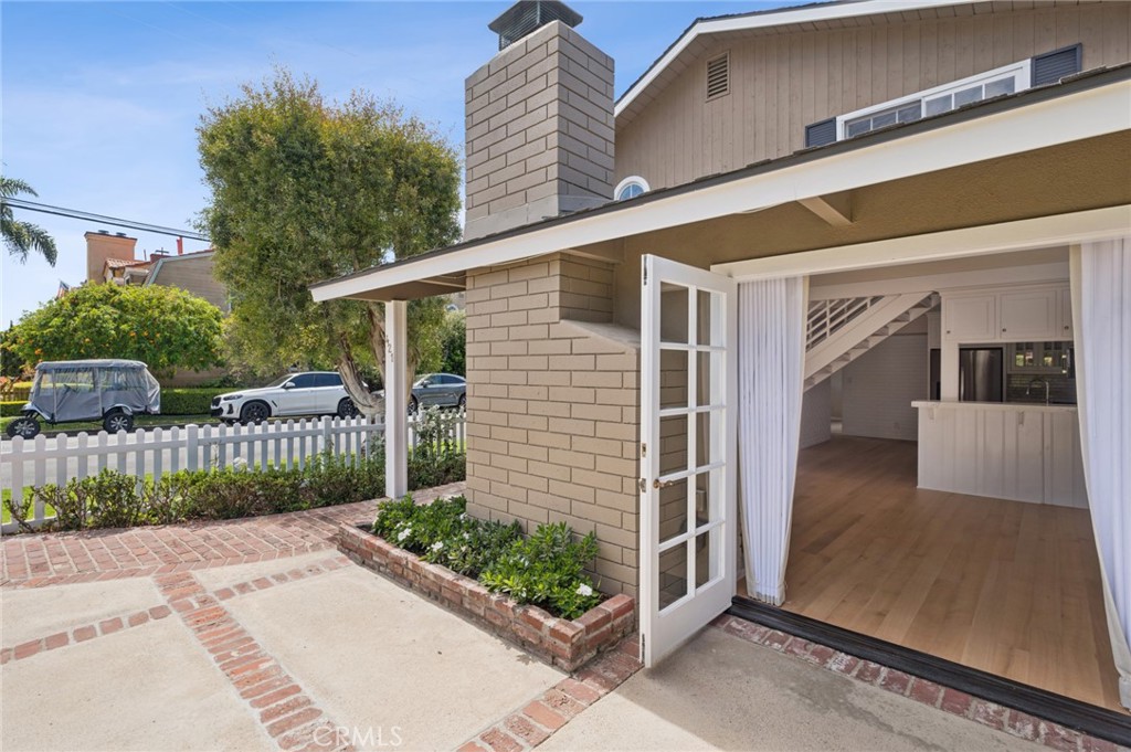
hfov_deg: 96.8
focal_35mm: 16
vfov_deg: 73.7
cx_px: 566
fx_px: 502
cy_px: 376
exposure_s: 1/100
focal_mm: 16
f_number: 9
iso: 100
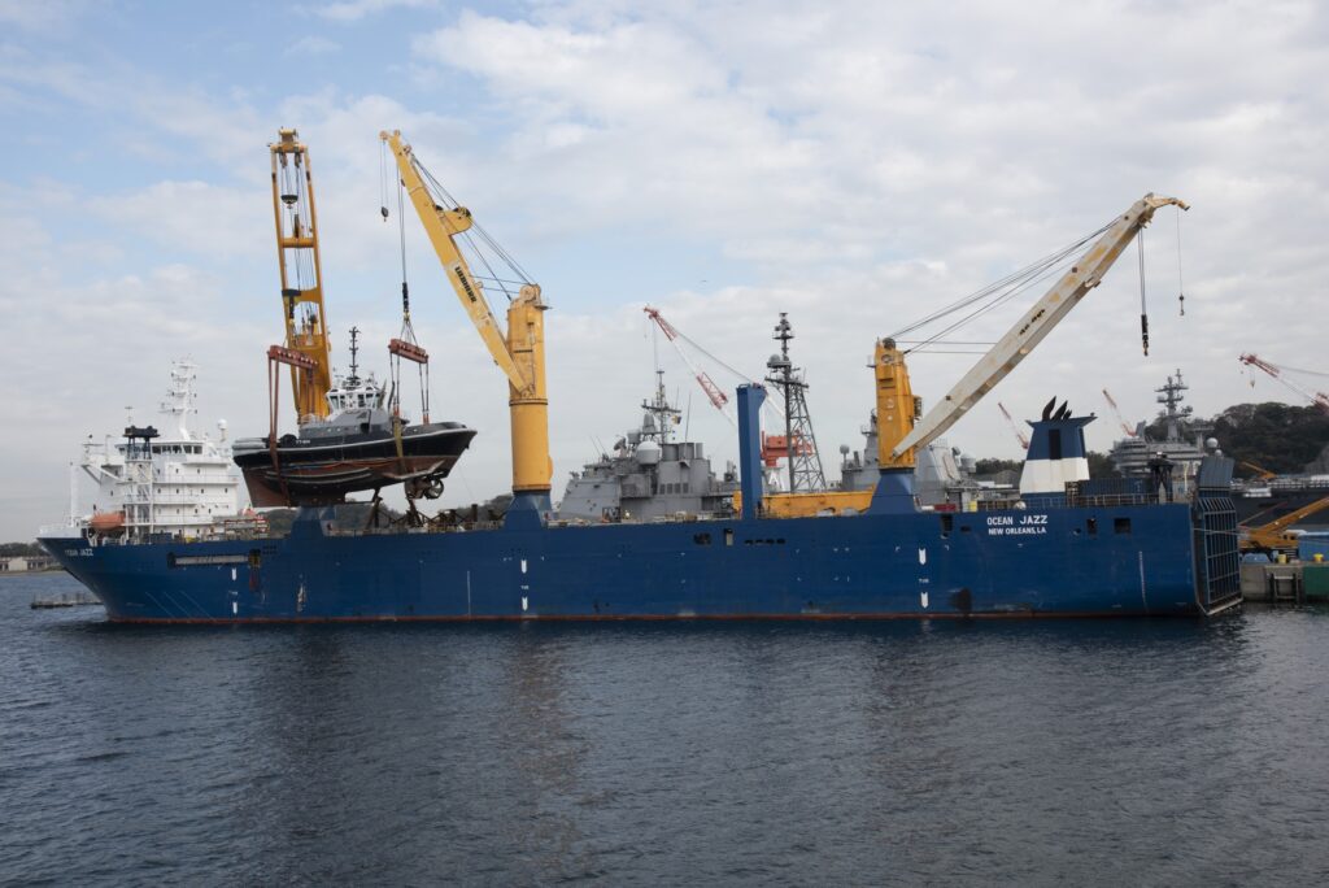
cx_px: 664
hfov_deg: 50.7
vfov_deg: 35.1
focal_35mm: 38
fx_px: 1404
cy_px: 444
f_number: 16
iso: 100
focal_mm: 38
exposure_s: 1/50
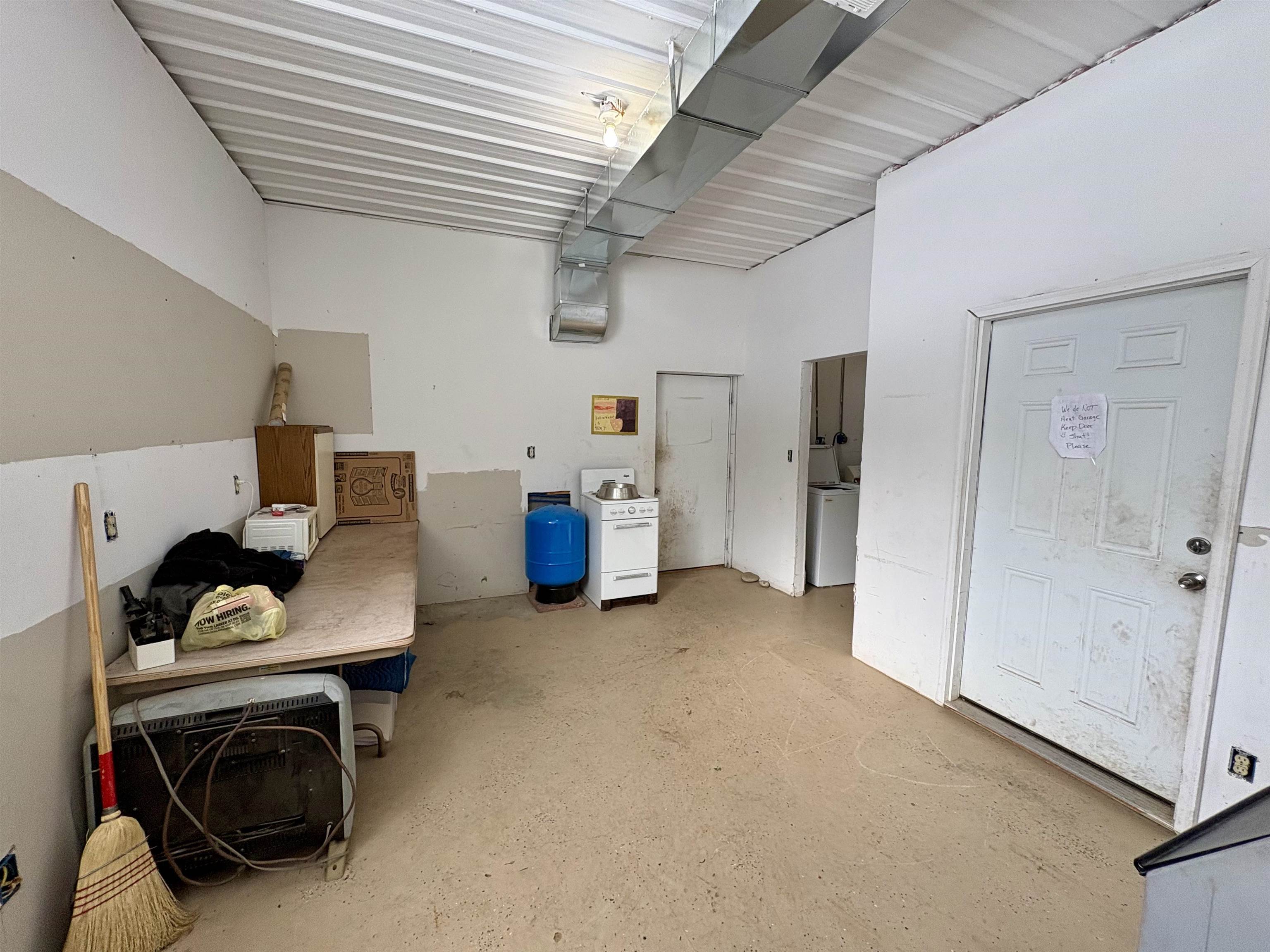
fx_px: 514
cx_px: 635
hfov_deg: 102.1
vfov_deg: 85.7
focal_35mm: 14
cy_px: 476
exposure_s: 1/99
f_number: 2.2
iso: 125
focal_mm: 2.22
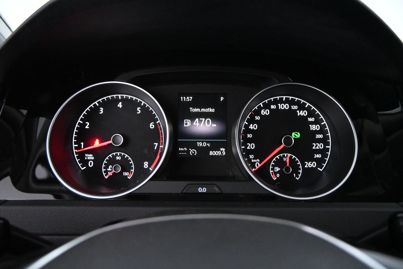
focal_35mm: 75
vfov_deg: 18.2
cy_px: 134
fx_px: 840
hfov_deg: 27.0
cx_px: 202
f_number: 6.3
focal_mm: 50
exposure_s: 1/80
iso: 8000
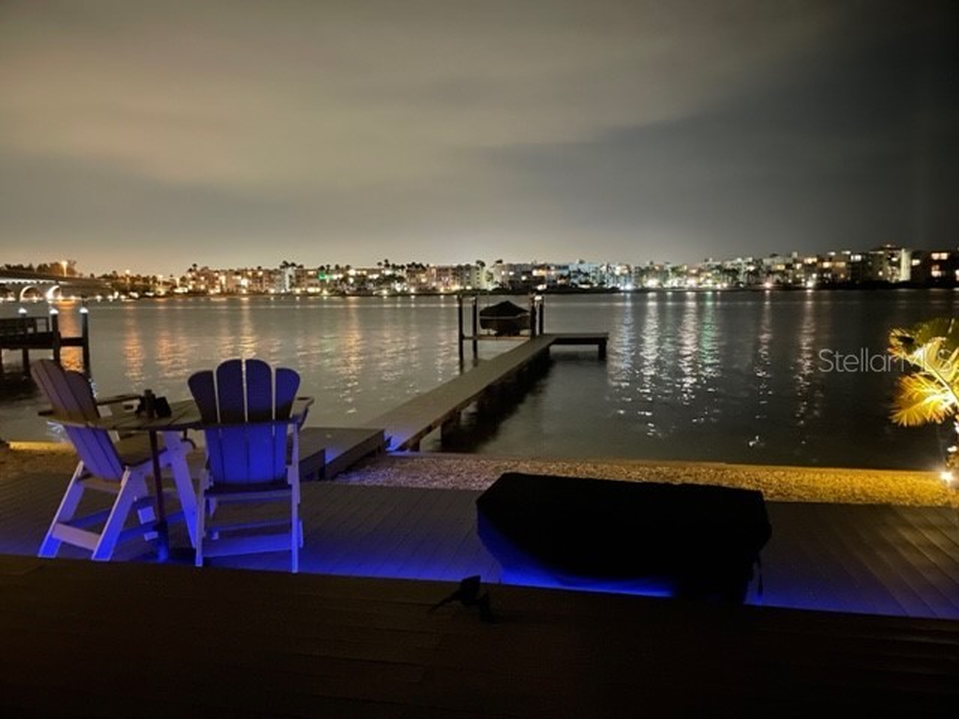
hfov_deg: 67.3
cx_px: 480
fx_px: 720
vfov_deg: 53.1
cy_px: 360
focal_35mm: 26
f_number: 1.6
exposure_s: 1/2
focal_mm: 4.2
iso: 1000
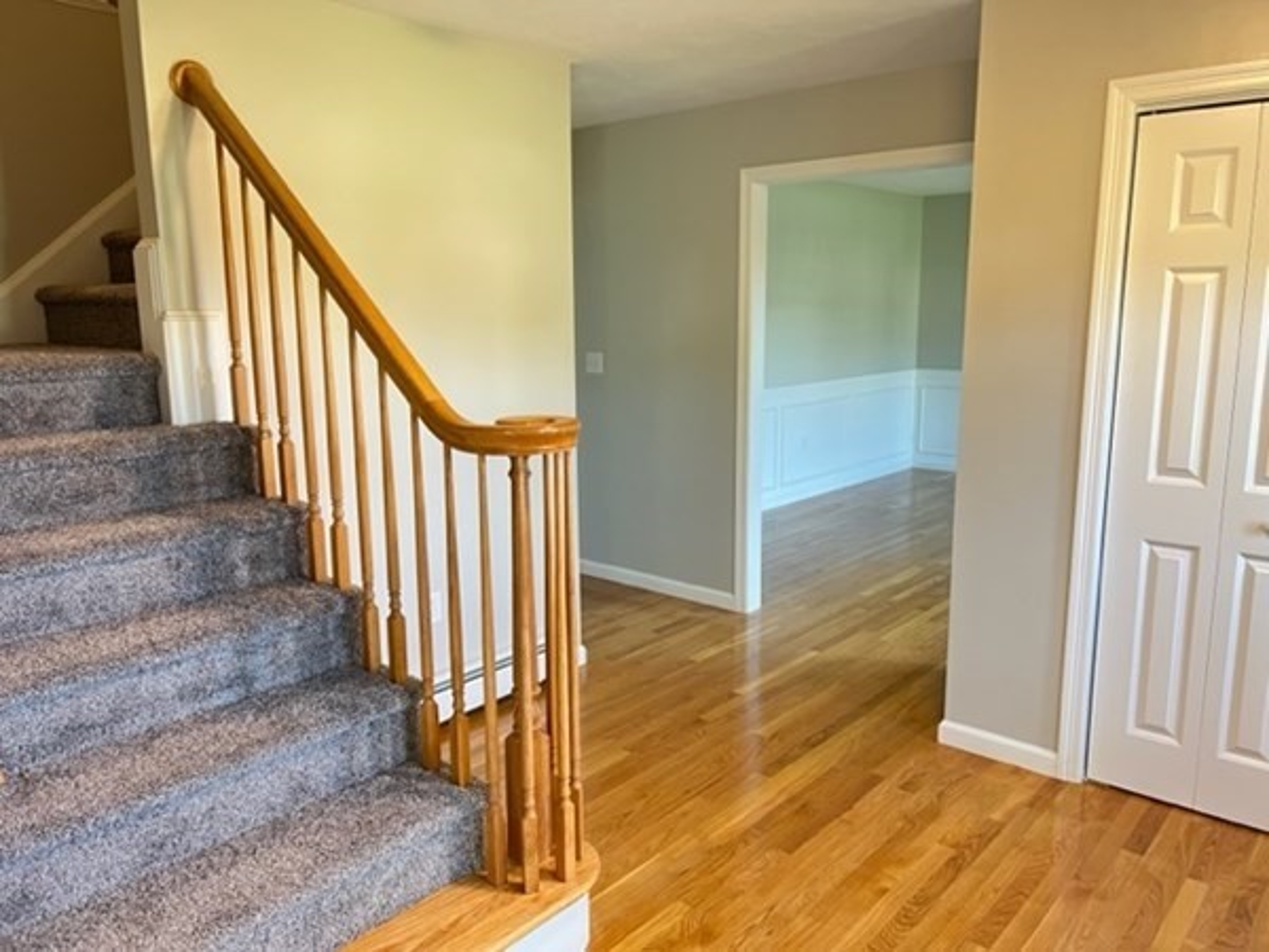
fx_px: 953
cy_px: 476
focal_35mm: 26
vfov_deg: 53.1
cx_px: 634
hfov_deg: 67.3
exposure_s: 1/60
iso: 250
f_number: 1.5
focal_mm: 5.7
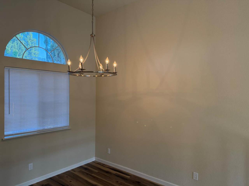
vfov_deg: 56.8
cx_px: 124
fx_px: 173
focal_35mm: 24
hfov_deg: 71.6
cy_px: 93
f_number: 1.78
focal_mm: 6.76
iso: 200
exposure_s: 1/208
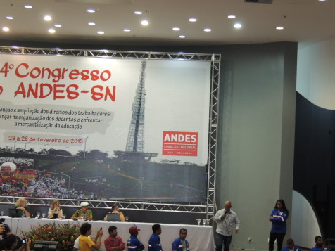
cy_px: 157
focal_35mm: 63
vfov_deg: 23.2
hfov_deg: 30.7
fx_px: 610
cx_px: 154
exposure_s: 1/20
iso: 400
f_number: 3.6
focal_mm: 8.9
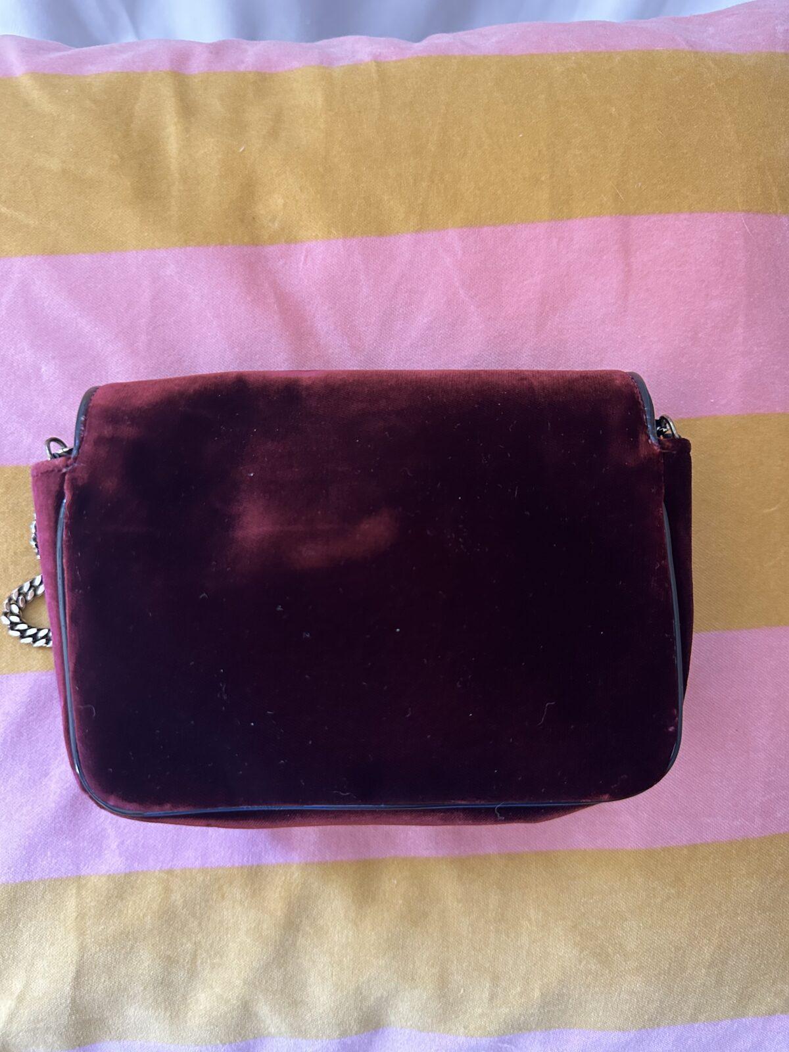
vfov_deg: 71.6
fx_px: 729
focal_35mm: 24
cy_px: 526
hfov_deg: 56.8
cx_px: 394
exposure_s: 1/60
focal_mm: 6.86
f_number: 1.78
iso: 500
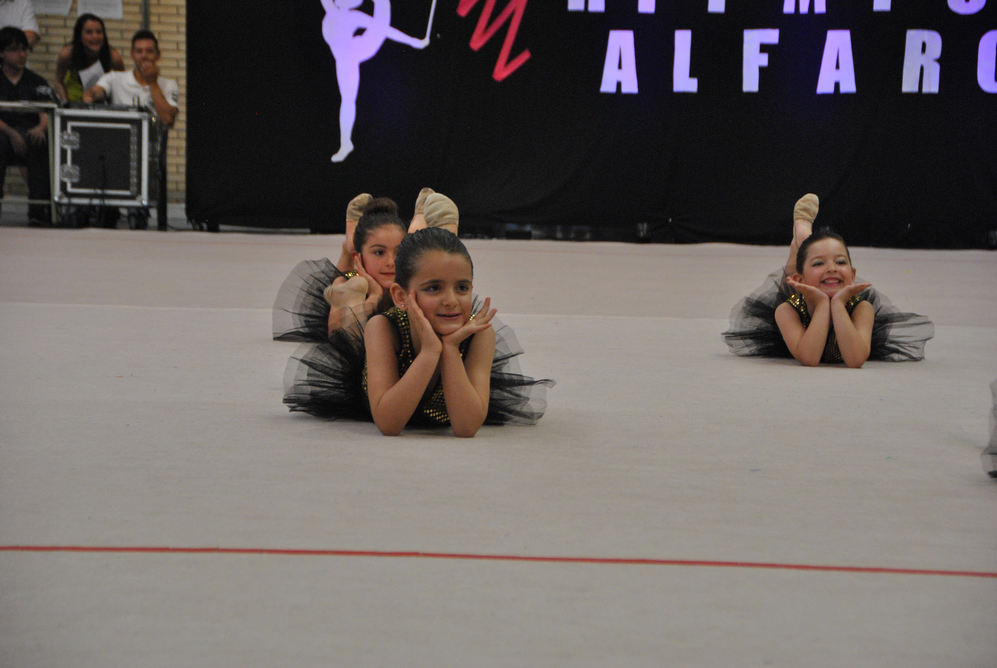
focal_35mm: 112
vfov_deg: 12.2
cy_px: 334
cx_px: 498
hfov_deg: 18.2
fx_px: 3119
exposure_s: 1/200
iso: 800
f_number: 5.3
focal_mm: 75
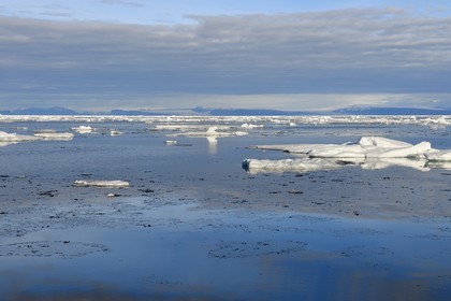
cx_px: 226
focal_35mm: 62
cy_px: 150
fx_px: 777
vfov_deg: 21.9
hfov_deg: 32.4
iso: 200
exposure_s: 1/400
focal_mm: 62
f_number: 11
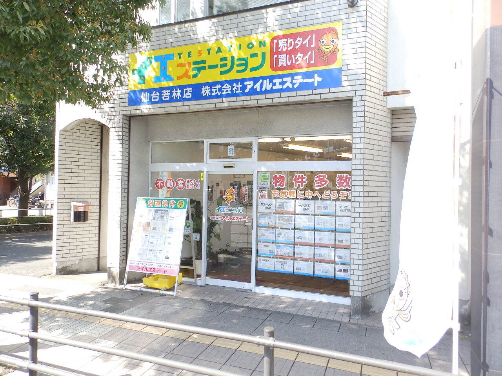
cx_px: 251
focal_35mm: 22
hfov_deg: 76.4
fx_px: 319
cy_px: 188
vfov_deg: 61.1
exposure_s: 1/125
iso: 80
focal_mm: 4
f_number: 4
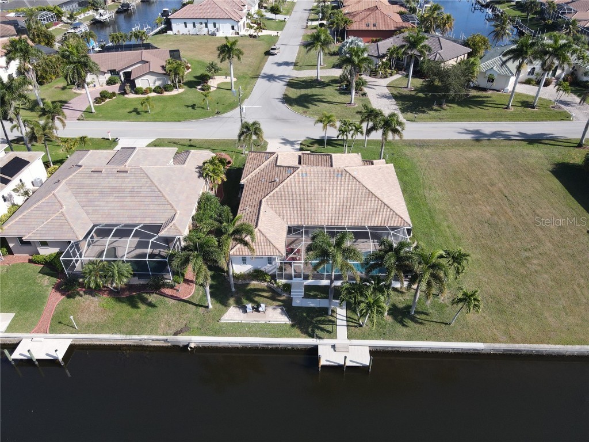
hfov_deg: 71.6
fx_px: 408
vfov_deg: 56.8
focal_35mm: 24
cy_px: 221
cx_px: 294
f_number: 2.8
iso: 100
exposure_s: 1/400
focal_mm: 4.5
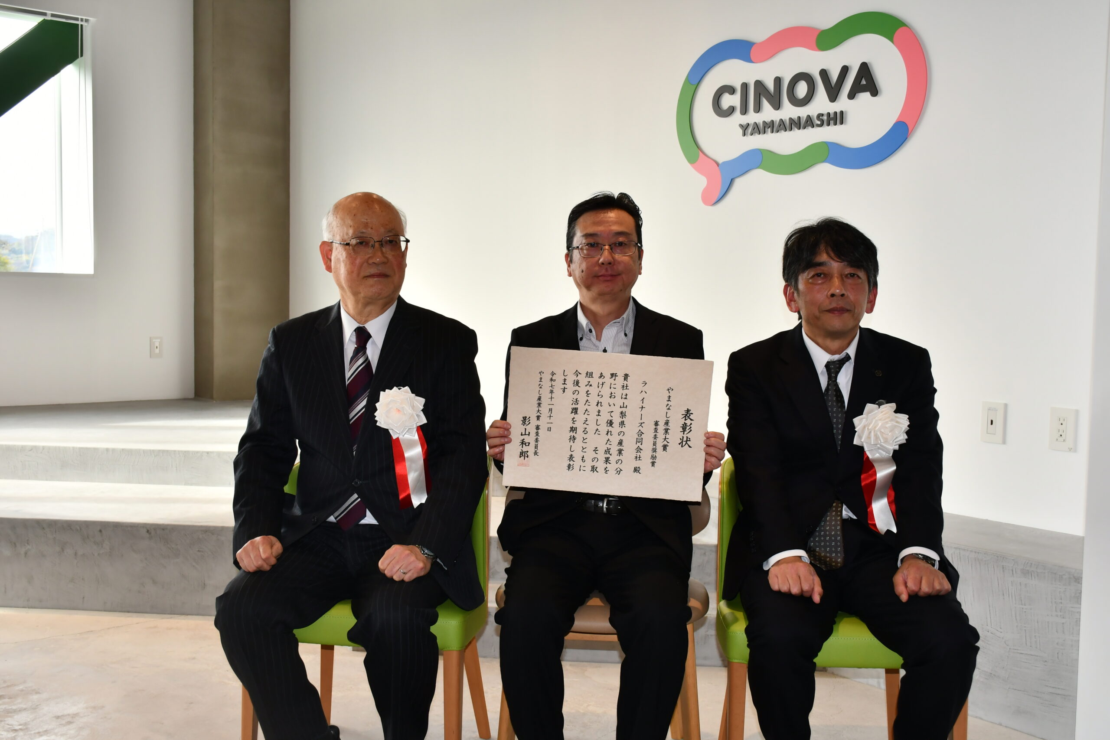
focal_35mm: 36
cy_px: 370
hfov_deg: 53.1
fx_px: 1110
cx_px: 555
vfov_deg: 36.9
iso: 400
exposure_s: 1/125
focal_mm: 24
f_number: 7.1
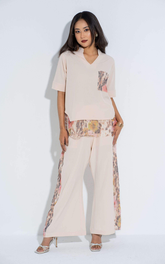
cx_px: 85
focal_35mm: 87
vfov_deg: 23.8
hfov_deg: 15.0
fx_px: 626
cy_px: 132
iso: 100
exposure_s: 1/250
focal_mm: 85
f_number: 7.1
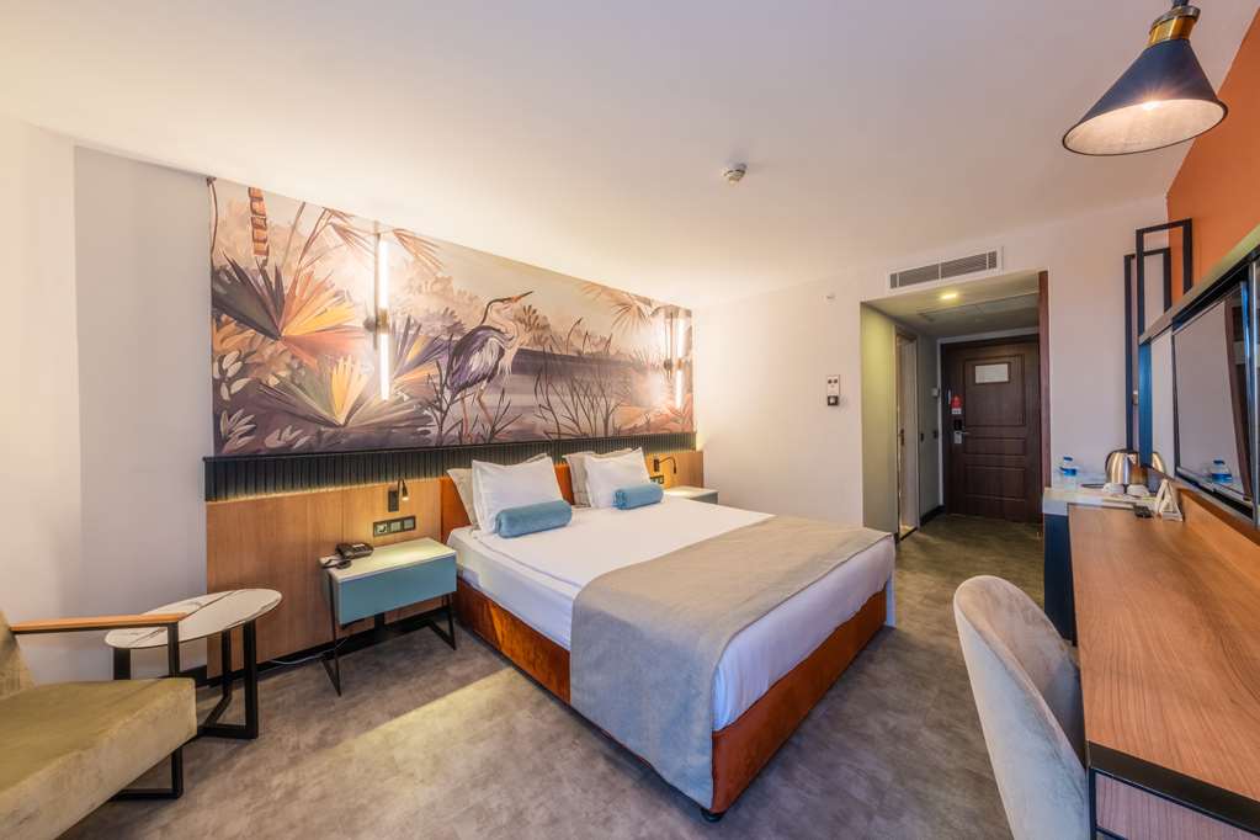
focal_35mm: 12
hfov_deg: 112.6
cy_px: 420
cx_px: 630
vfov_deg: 90.0
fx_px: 420
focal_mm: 8
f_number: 13
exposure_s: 1/3
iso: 320
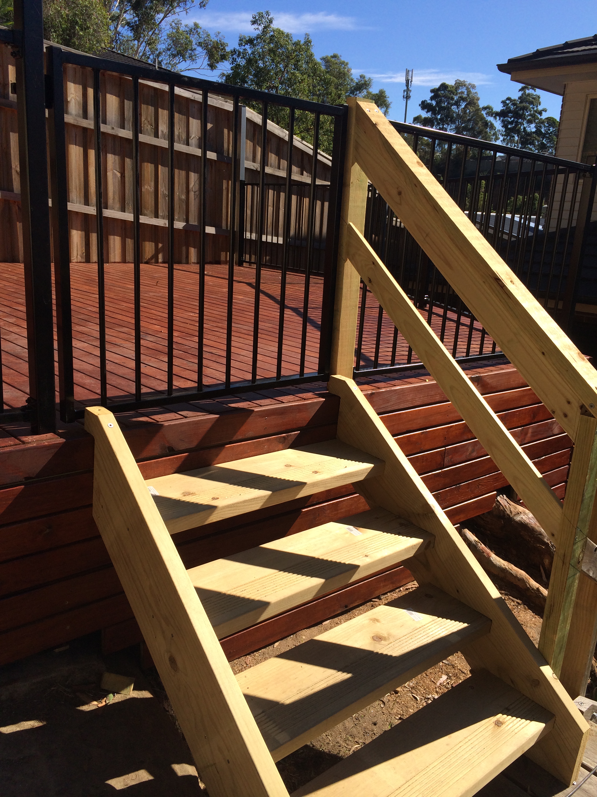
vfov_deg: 60.0
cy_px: 398
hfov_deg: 46.8
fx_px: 690
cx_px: 298
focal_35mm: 30
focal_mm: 4.12
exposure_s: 1/1866
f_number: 2.2
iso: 40
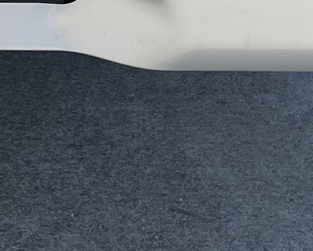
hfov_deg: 12.1
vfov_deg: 9.1
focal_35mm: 150
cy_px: -388
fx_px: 1390
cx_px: -196
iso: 32
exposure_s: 1/2786
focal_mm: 5.1
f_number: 1.6
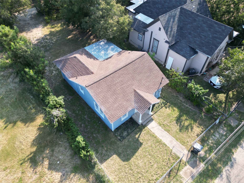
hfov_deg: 71.6
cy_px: 92
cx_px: 122
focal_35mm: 24
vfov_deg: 56.8
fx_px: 169
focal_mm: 6.72
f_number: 1.7
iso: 140
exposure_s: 1/725
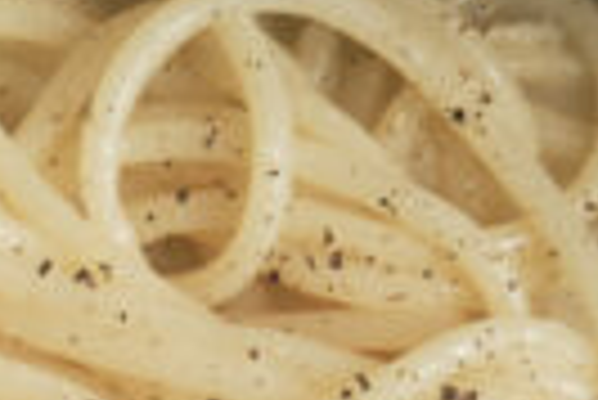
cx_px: -92
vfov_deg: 2.5
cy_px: 1371
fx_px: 9063
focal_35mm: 545
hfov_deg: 3.8
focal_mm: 47.6
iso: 160
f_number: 9
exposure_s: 1/250
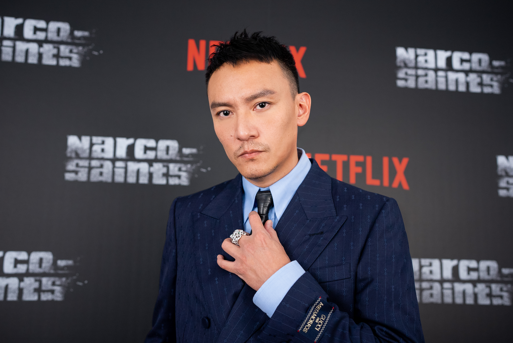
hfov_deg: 54.4
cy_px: 172
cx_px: 256
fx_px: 499
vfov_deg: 37.9
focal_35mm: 35
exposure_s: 1/320
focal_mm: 35
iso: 1250
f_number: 2.8
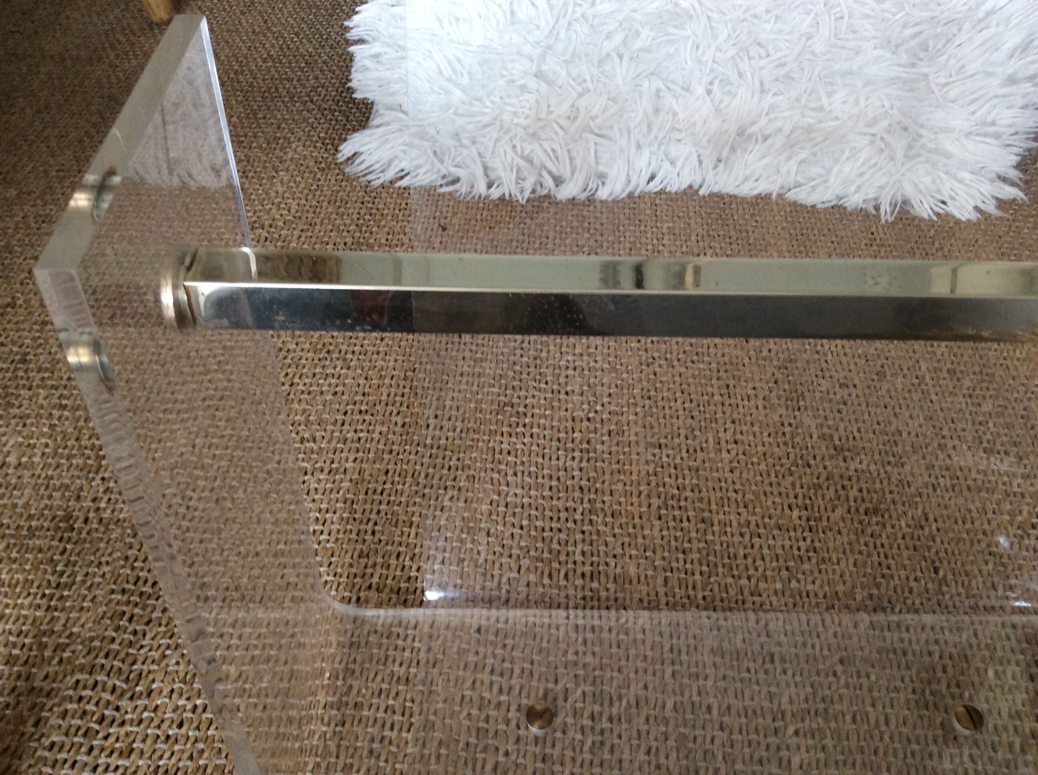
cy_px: 388
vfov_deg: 44.1
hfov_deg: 56.9
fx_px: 958
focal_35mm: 32
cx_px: 519
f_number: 2.4
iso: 80
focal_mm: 3.3
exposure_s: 1/25
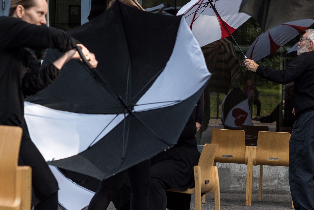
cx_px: 256
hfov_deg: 13.4
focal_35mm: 152
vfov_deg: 9.0
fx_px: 1326
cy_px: 103
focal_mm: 85
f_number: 4.5
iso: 250
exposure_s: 1/1250
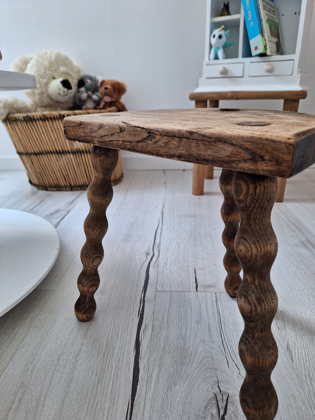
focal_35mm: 23
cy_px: 210
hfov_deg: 58.9
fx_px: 279
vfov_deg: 73.9
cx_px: 158
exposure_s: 1/50
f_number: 1.8
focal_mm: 5.54
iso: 100
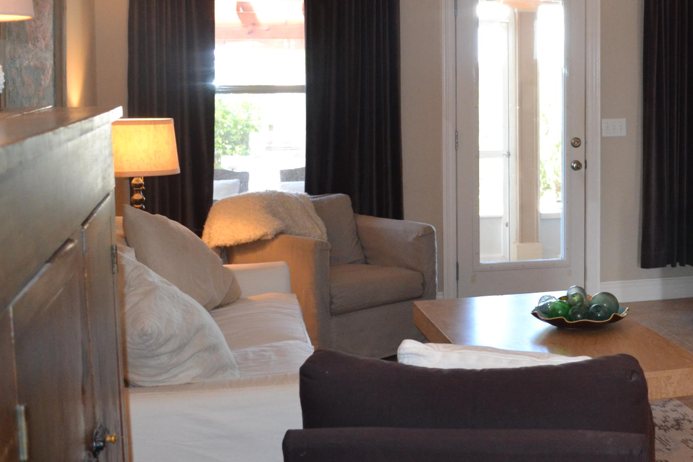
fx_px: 1020
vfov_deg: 25.4
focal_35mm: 53
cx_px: 591
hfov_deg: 35.8
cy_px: 144
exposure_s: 1/60
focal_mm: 18
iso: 1000
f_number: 3.5
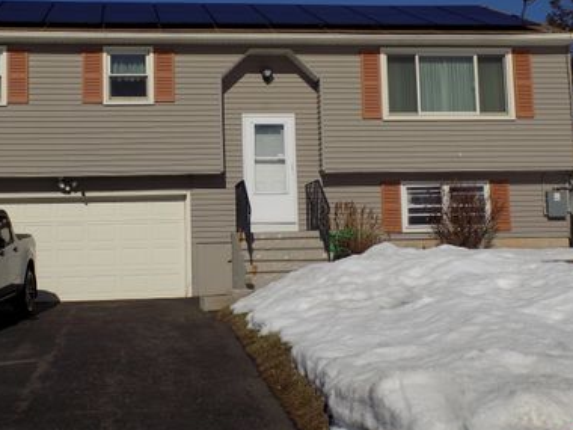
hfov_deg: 35.4
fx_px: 894
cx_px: 223
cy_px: 171
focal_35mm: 54
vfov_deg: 27.0
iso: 80
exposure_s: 1/320
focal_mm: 7.3
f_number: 11.5
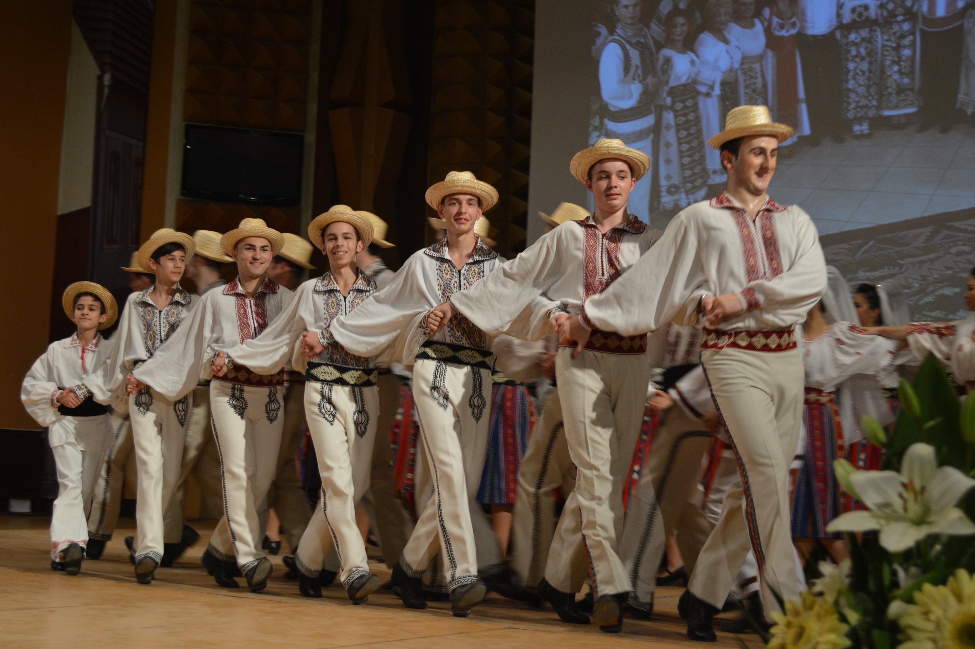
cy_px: 330
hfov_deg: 38.9
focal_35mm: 51
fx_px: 1380
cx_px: 510
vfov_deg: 26.4
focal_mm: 32
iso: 560
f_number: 4.8
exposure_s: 1/60
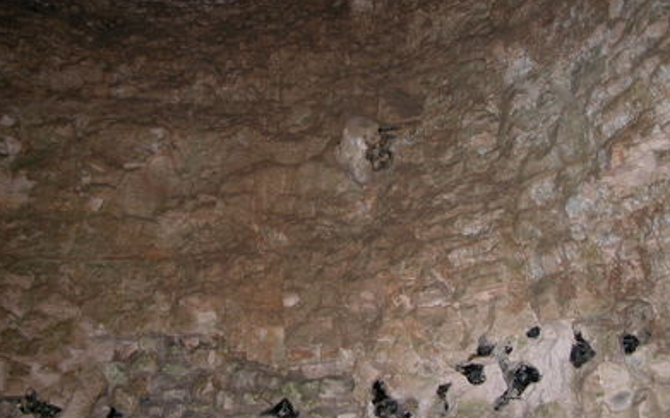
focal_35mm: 38
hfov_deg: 51.6
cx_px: 336
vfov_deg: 33.5
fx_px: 694
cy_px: 194
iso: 100
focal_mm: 8.9
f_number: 2.8
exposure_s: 1/60
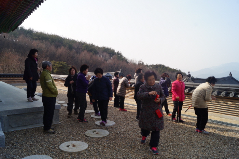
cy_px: 80
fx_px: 179
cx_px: 120
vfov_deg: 47.8
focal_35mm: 27
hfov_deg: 67.4
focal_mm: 18
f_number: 10
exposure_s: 1/80
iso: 100
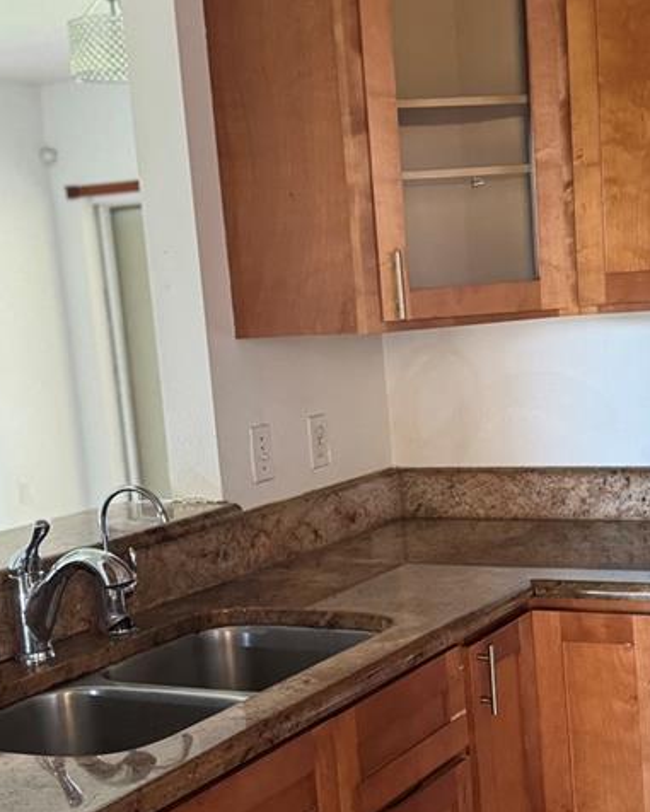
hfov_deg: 25.7
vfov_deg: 31.6
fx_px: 1418
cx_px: 440
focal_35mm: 59
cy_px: 558
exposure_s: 1/60
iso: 640
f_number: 1.78
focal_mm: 6.76
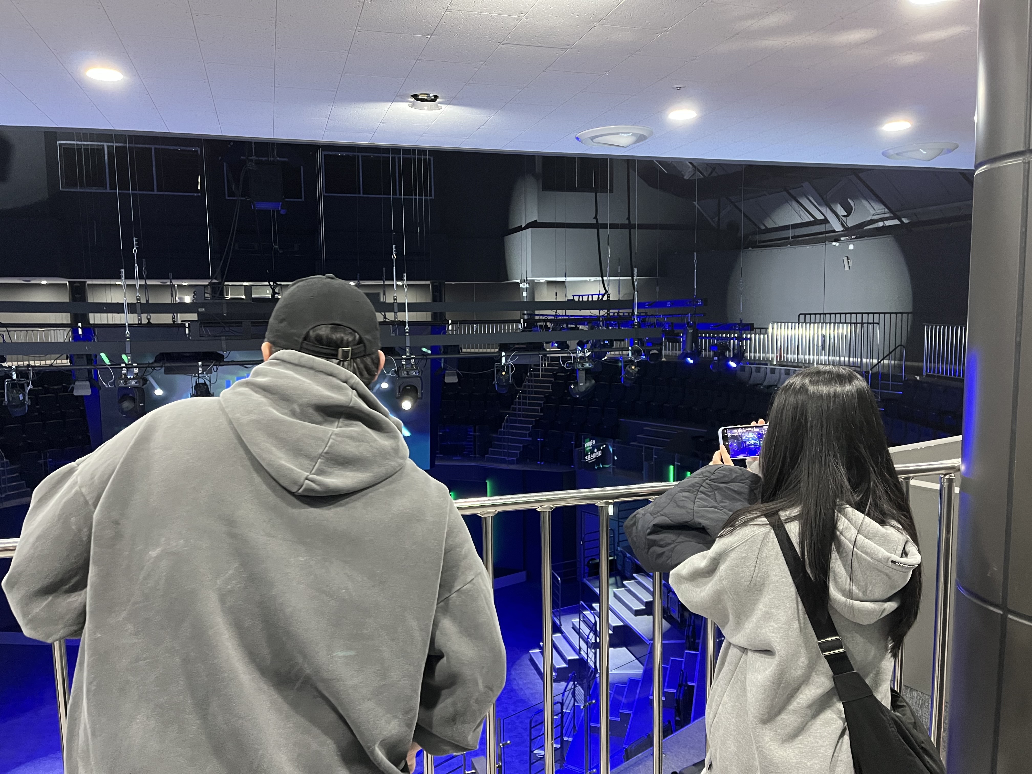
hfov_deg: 67.3
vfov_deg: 53.1
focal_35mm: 26
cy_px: 387
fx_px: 775
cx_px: 516
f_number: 1.6
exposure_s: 1/60
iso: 500
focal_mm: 5.1
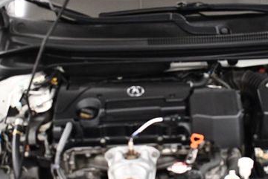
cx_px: 165
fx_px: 477
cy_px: 114
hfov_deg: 31.3
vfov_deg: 21.2
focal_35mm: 64
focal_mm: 18
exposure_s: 1/125
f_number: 3.5
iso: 2800
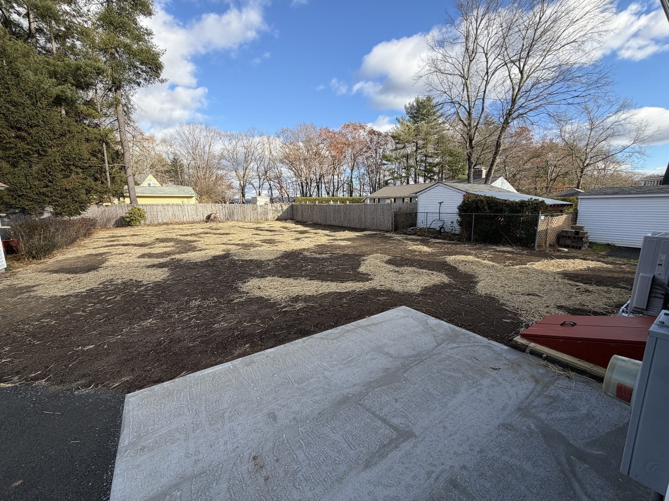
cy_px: 250
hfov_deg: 102.1
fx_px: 271
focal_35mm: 14
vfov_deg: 85.7
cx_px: 334
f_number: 2.2
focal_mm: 2.22
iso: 40
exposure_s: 1/658
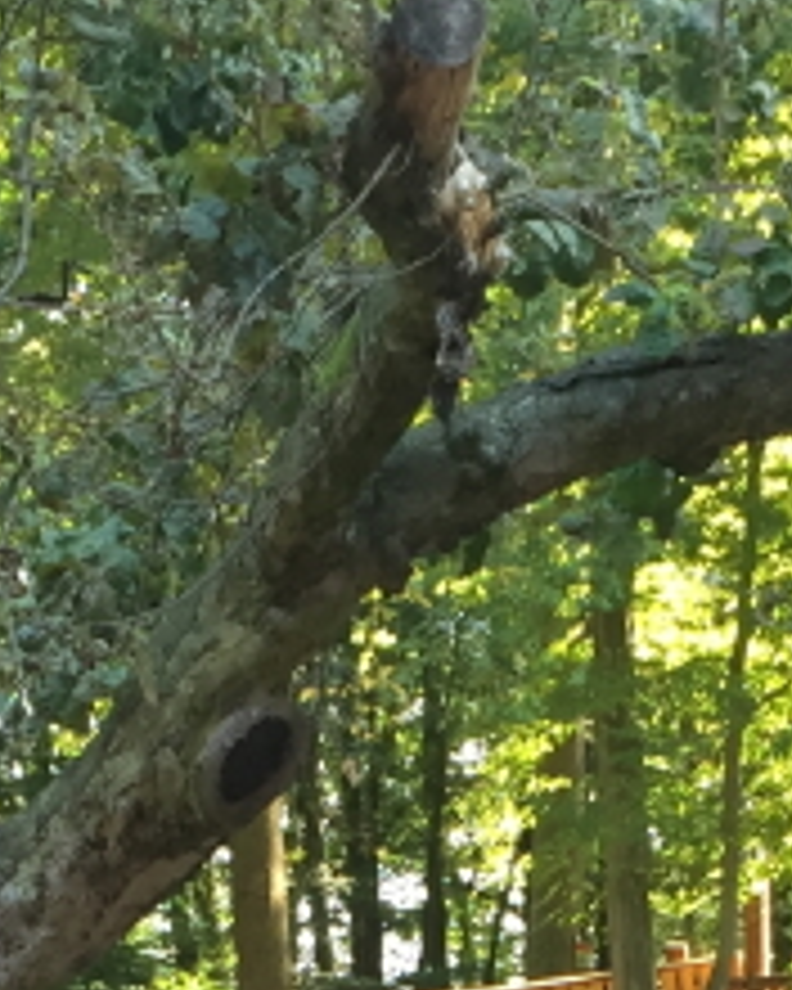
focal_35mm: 126
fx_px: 3692
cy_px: 1519
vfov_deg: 14.2
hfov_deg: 12.2
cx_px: 500
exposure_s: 1/33
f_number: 2.2
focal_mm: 4.15
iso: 32
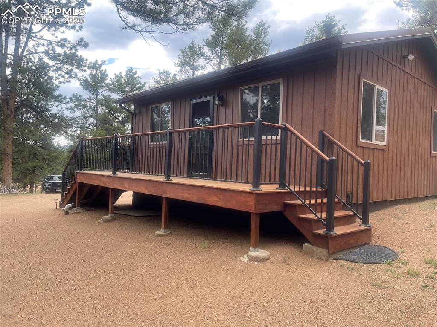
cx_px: 218
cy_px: 164
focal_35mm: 25
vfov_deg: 54.8
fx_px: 315
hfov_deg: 69.4
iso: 32
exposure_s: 1/731
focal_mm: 5.1
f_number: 1.6
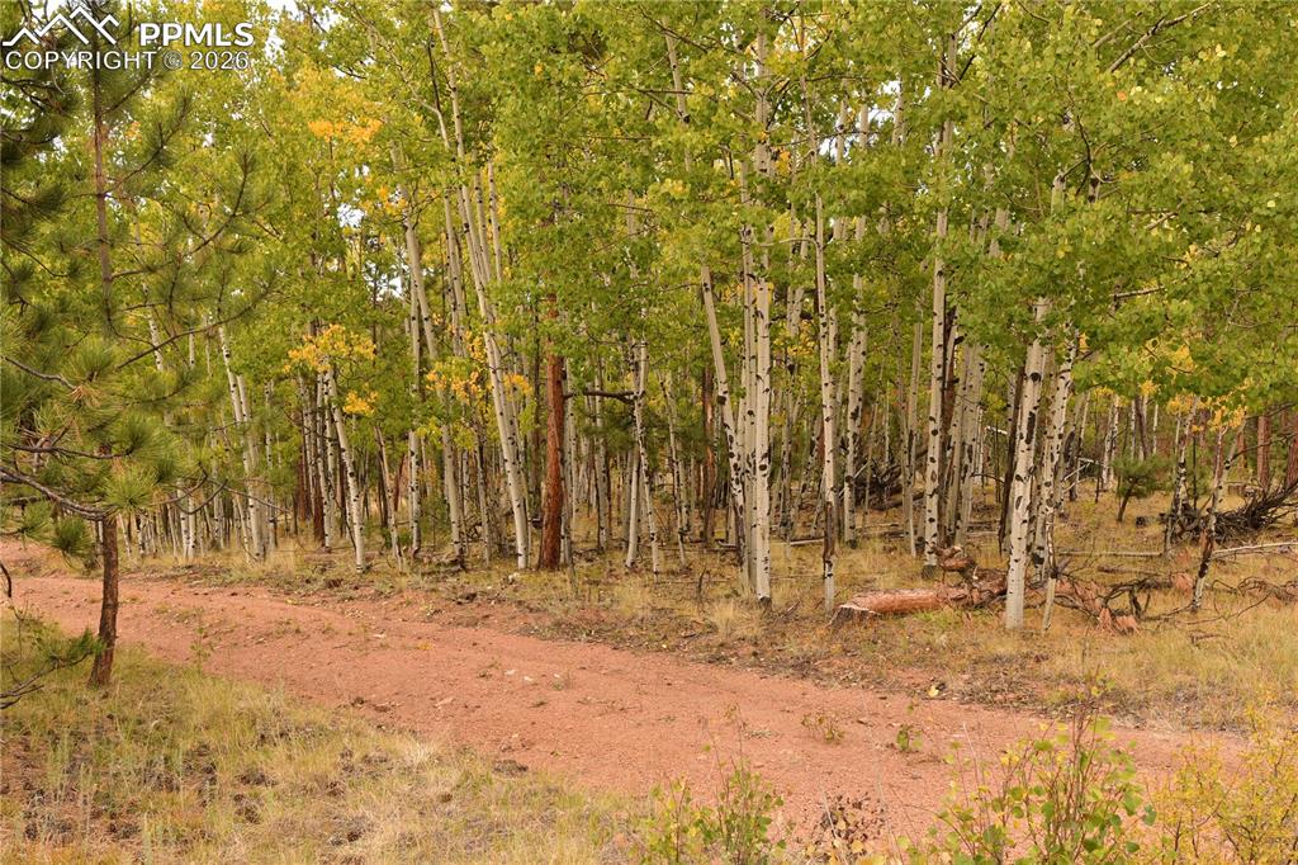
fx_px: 1298
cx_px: 649
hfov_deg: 53.1
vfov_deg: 36.8
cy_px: 432
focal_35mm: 36
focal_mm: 24
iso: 220
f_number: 9
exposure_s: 1/40
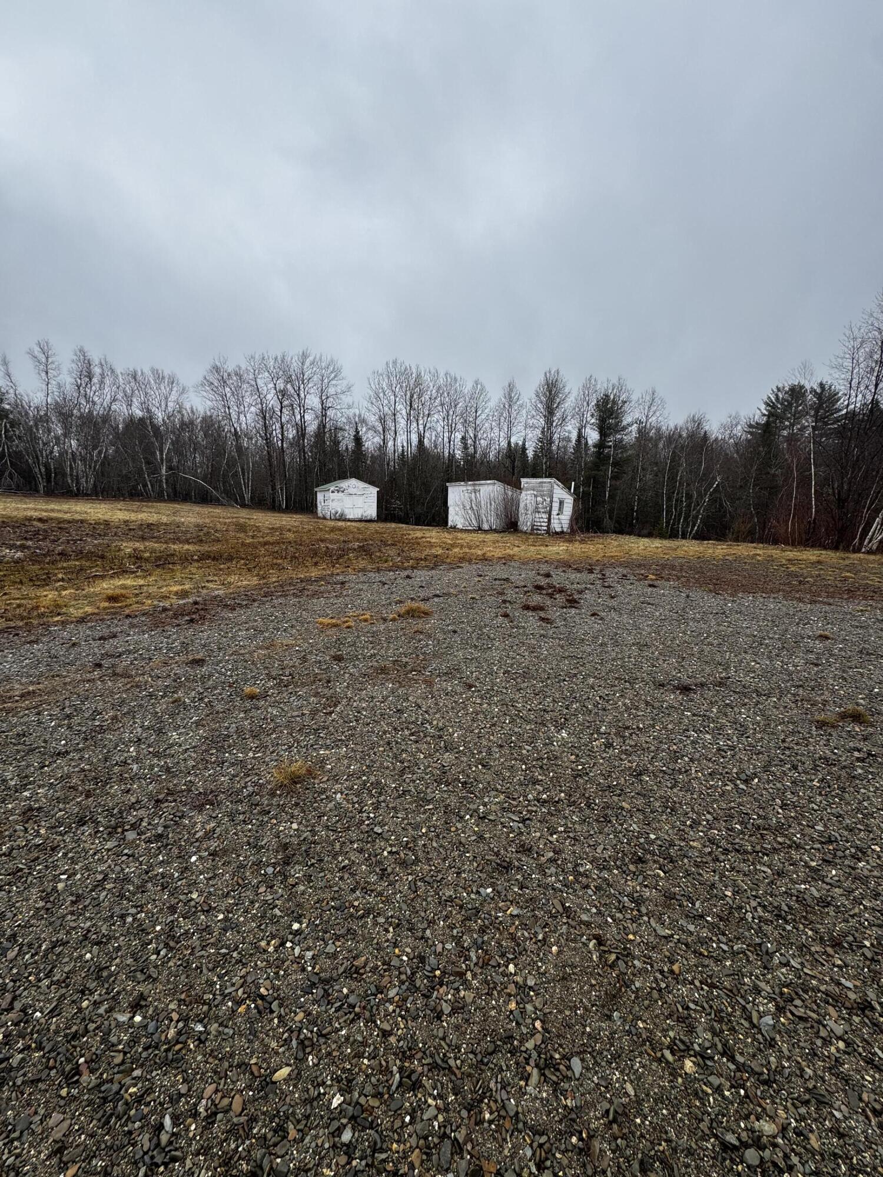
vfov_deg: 102.1
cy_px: 588
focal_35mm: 14
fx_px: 476
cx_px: 442
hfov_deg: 85.7
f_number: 2.2
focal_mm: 2.22
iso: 50
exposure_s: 1/565
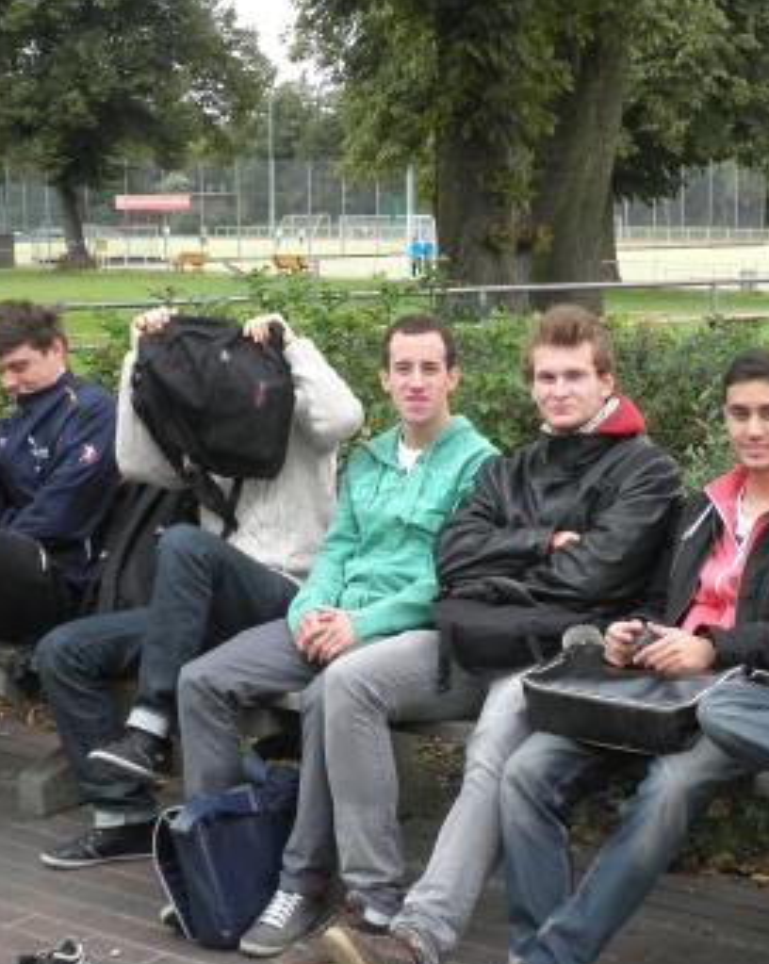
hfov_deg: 19.4
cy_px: 517
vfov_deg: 24.2
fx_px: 2252
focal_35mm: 79
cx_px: 430
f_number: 4.8
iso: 64
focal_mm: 9.6
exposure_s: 1/80
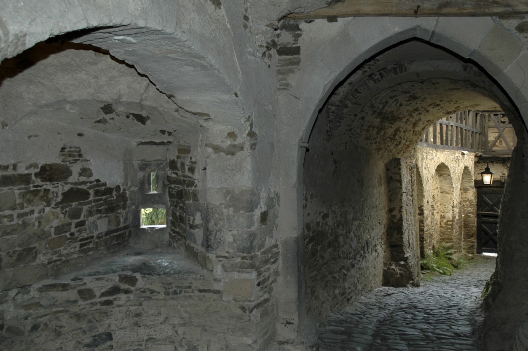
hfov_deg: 53.9
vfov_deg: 37.8
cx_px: 331
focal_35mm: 35
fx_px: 513
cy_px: 184
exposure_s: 1/60
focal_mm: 18
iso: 200
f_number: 4
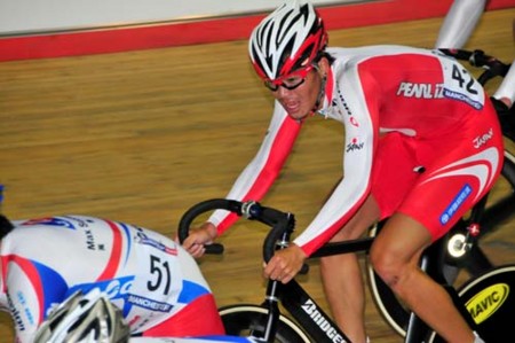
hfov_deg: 6.9
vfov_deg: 4.6
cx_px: 258
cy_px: 172
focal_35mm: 300
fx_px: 4287
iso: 1000
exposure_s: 1/250
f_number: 6.3
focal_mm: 200
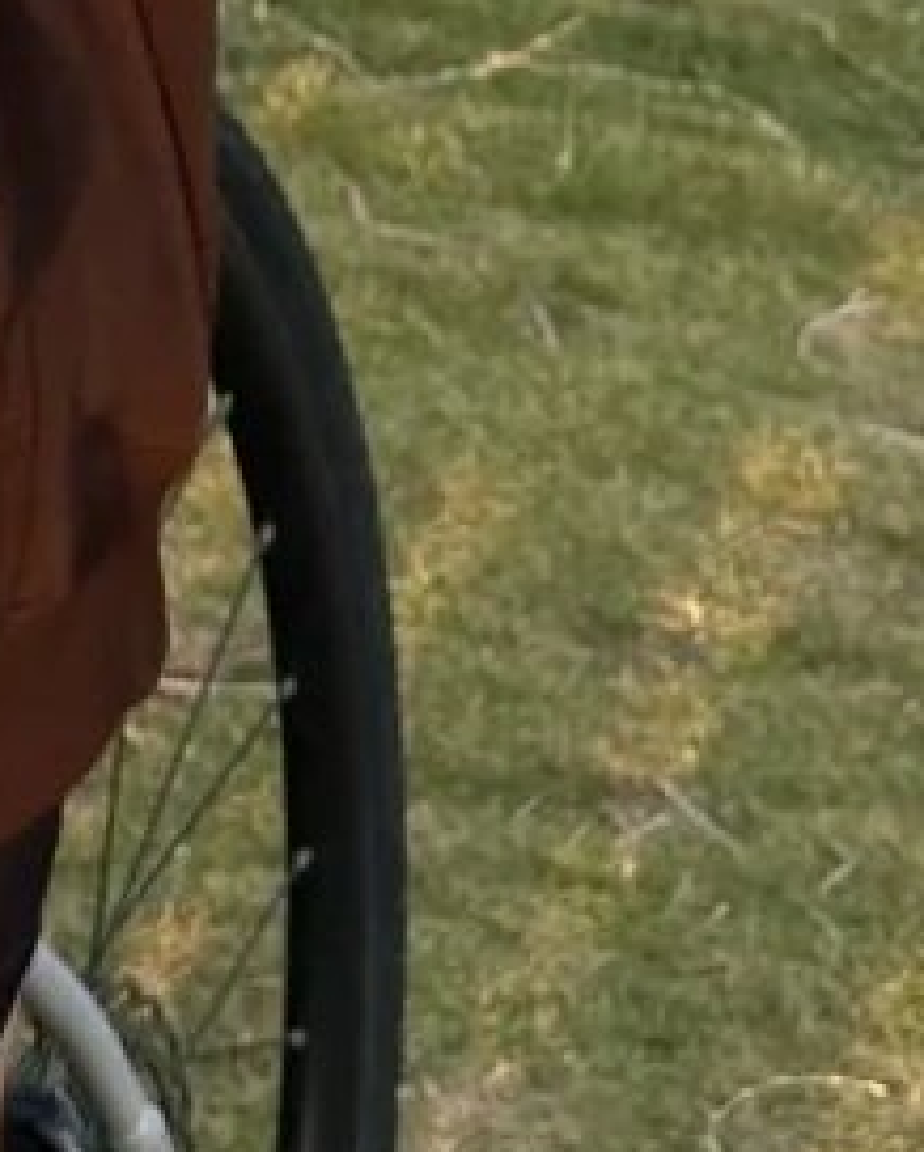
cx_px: -1081
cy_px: -1779
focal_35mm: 248
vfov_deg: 7.2
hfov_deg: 6.0
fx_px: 8468
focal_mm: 6.86
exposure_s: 1/1085
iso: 64
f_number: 1.78
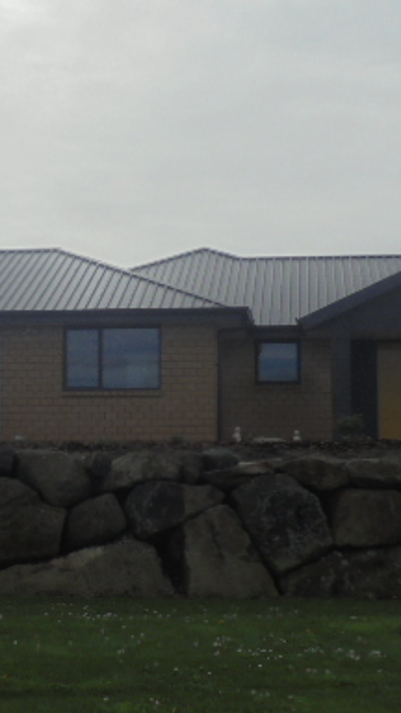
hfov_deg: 17.4
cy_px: 347
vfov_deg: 30.6
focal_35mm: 69
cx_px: 111
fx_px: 1304
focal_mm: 6.9
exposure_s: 1/200
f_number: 13.3
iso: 100
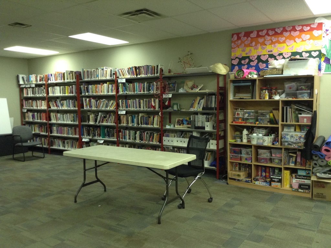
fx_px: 315
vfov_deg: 42.8
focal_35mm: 33
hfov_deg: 55.4
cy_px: 124
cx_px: 166
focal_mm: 3.3
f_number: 2.4
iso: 125
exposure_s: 1/24
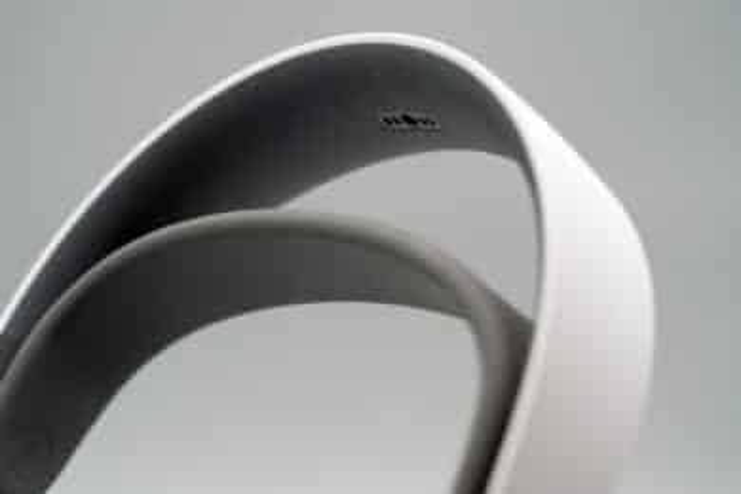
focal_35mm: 105
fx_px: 2161
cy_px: 247
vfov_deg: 13.0
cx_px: 370
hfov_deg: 19.5
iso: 1000
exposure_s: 1/125
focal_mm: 105
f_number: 7.1
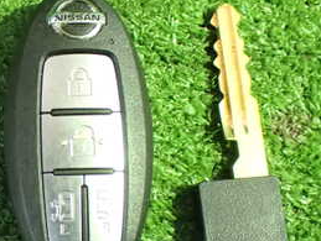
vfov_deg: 19.9
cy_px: 166
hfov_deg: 24.5
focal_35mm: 74
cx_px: -31
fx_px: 687
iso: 1600
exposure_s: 1/30
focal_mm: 5.79
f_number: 2.4
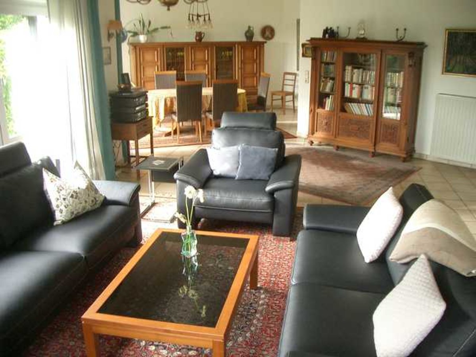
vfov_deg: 40.7
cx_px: 238
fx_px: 481
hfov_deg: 52.6
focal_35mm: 35
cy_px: 178
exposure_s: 1/50
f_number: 2.6
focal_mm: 5.8
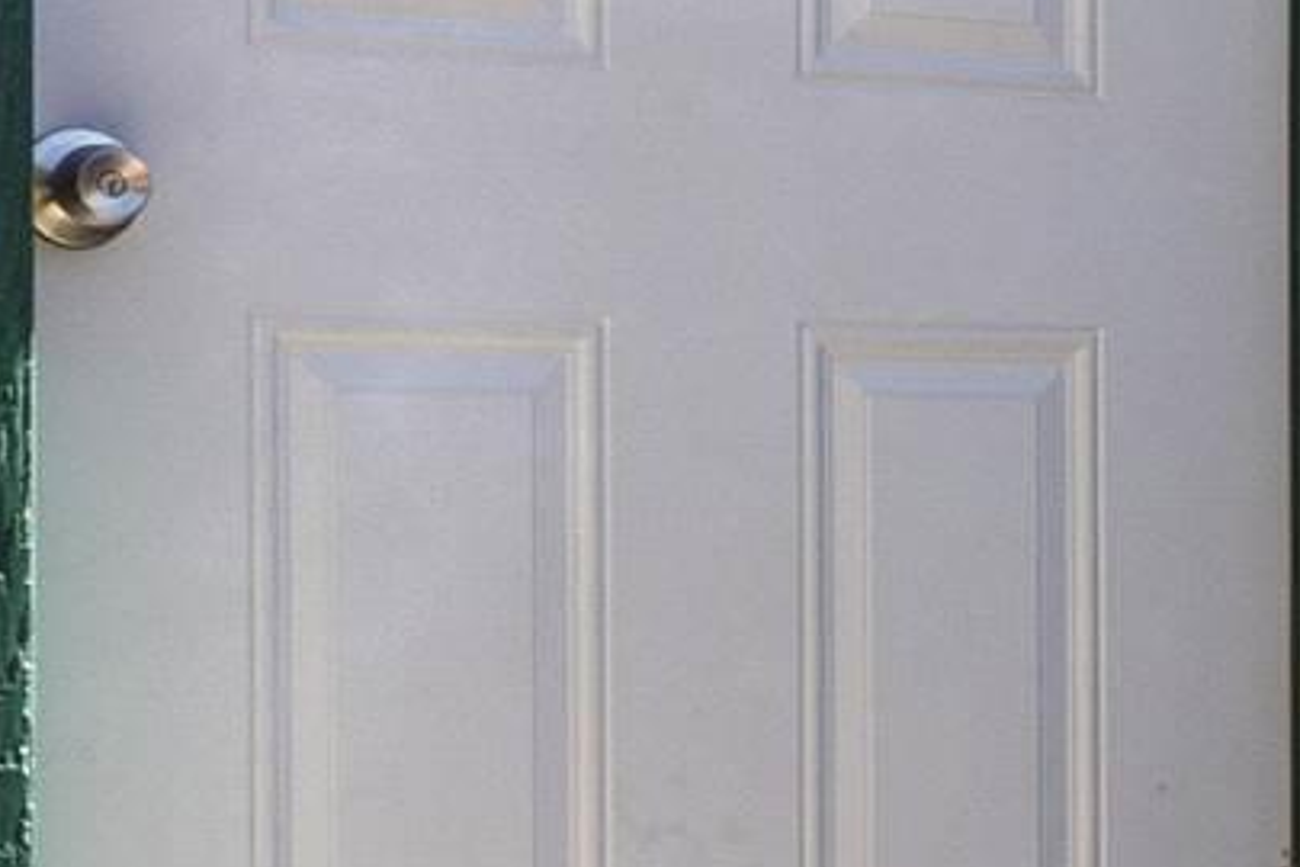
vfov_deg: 10.6
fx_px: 4658
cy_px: 456
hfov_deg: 13.3
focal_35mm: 129
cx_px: 2716
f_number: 6.3
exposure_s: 1/500
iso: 400
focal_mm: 17
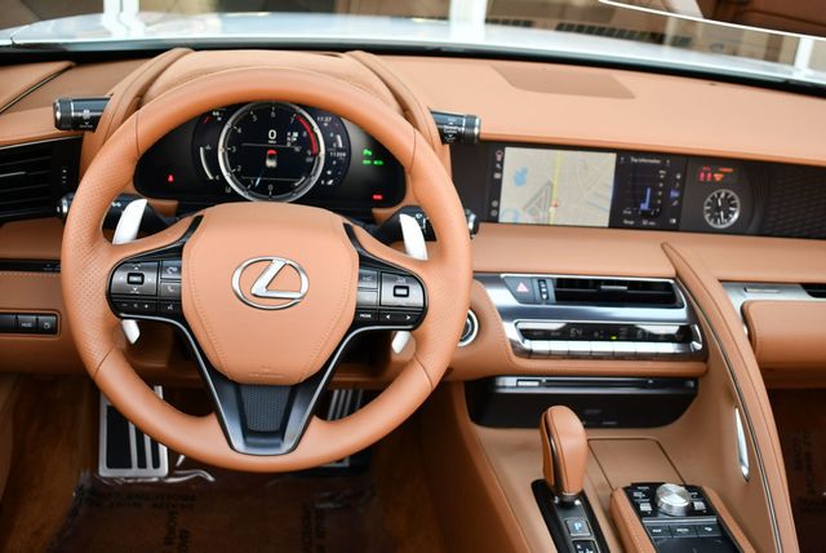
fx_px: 965
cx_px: 413
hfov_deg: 46.4
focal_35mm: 42
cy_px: 276
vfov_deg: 32.0
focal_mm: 21
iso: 500
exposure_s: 1/250
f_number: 3.8
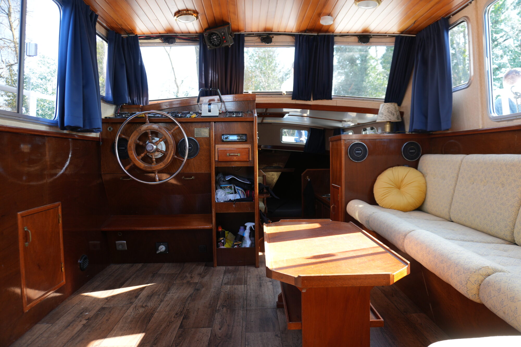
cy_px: 174
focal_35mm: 24
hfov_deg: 73.7
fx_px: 347
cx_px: 260
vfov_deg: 53.1
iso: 200
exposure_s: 1/60
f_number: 4
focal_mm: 16
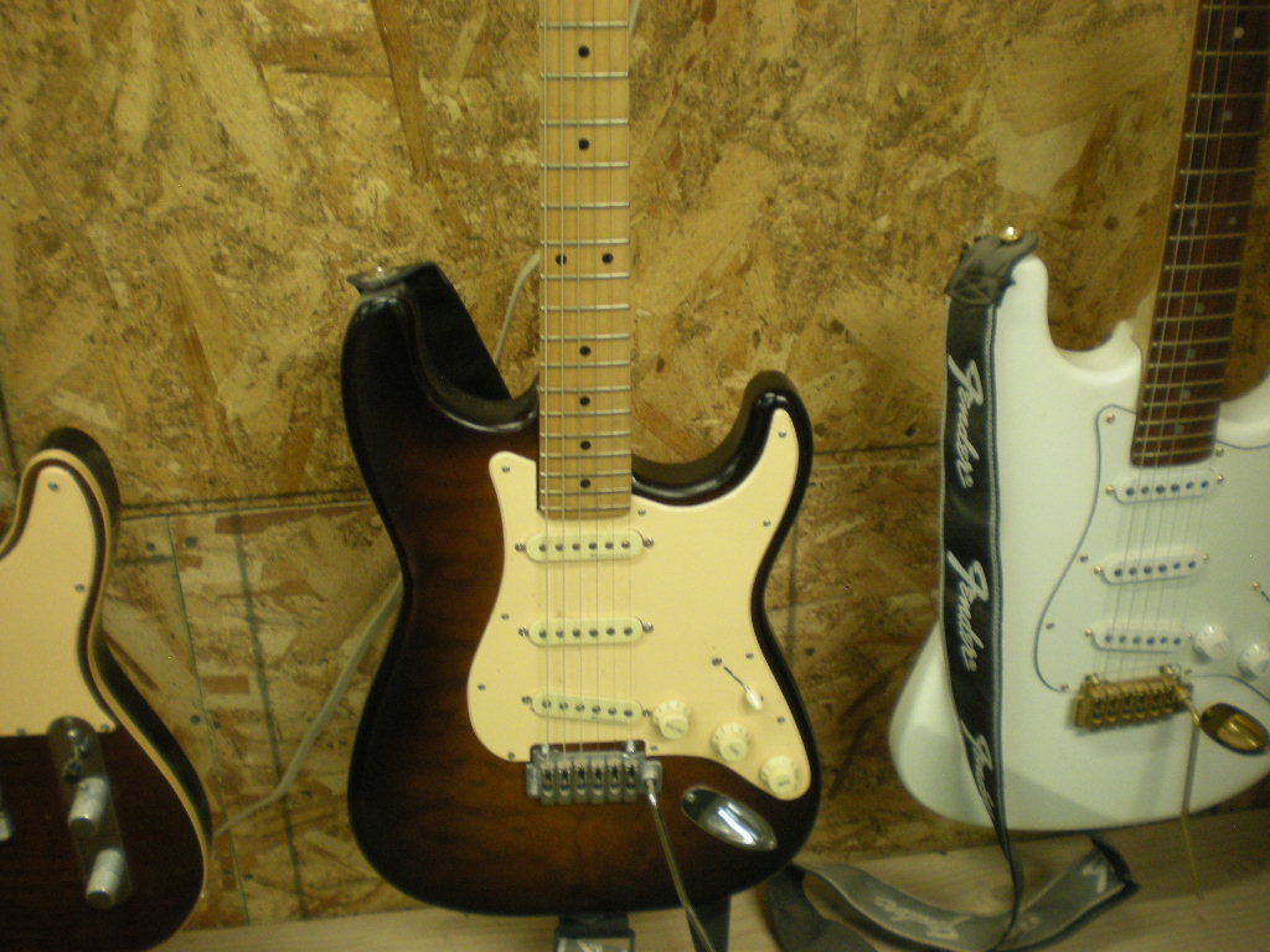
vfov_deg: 37.7
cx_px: 635
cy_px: 476
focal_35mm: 38
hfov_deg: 49.0
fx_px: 1394
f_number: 3.1
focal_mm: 6.3
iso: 200
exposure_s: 1/30
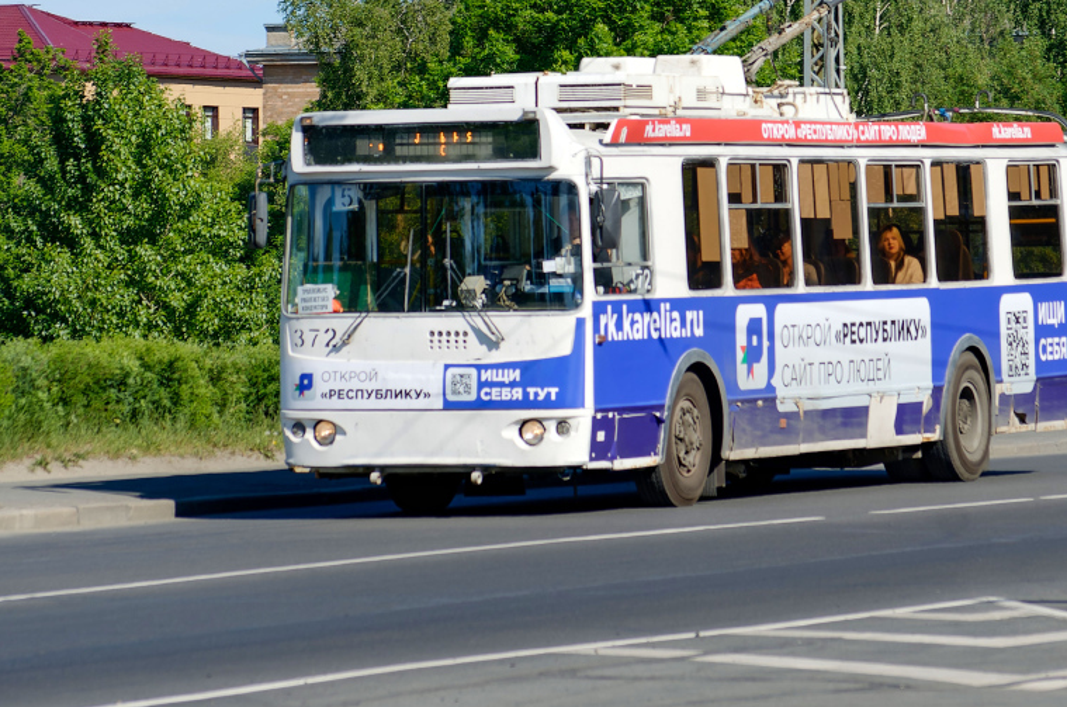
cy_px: 133
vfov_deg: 5.3
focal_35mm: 257
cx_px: 560
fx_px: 7603
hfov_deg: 8.0
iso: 100
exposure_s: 1/400
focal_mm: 100
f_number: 8
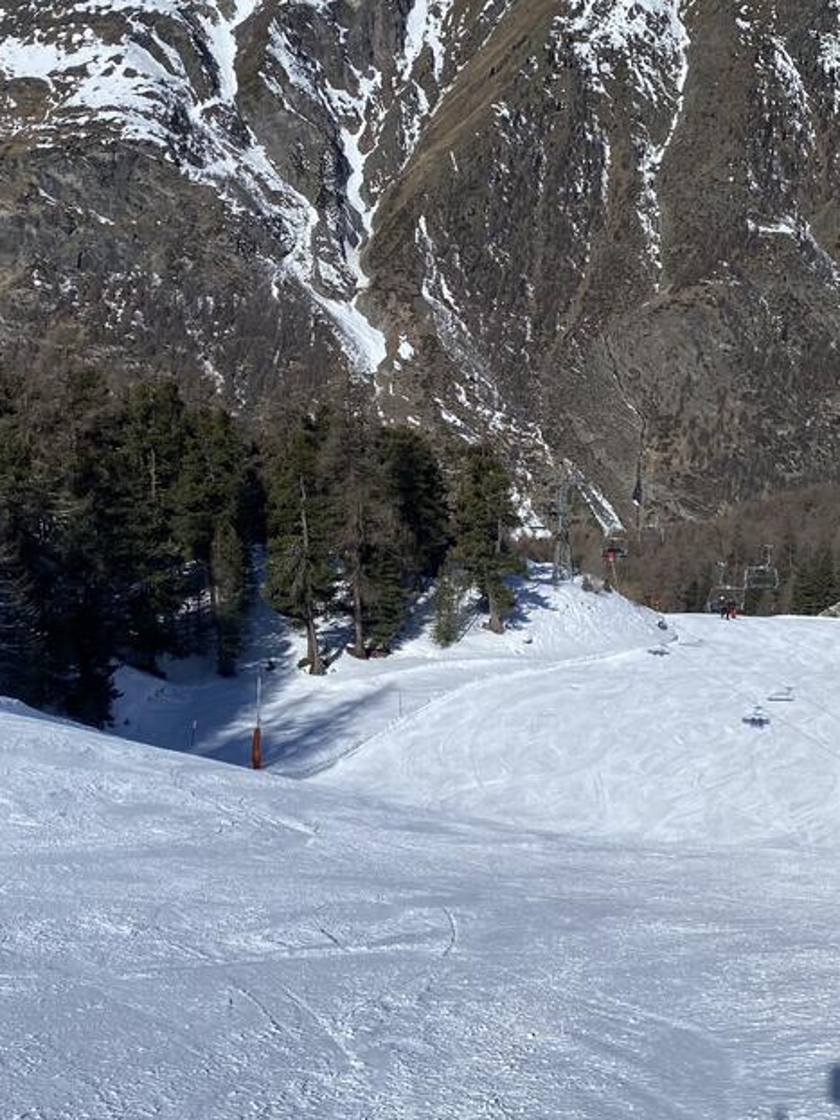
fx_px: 1392
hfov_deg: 33.6
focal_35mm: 43
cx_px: 418
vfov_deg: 43.5
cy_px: 421
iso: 32
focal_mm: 4.25
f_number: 1.8
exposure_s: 1/8197
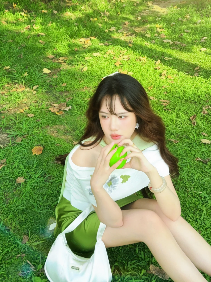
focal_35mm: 48
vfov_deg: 39.7
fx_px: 390
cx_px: 106
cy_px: 141
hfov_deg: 30.3
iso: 64
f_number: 1.78
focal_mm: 6.76
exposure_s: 1/1715
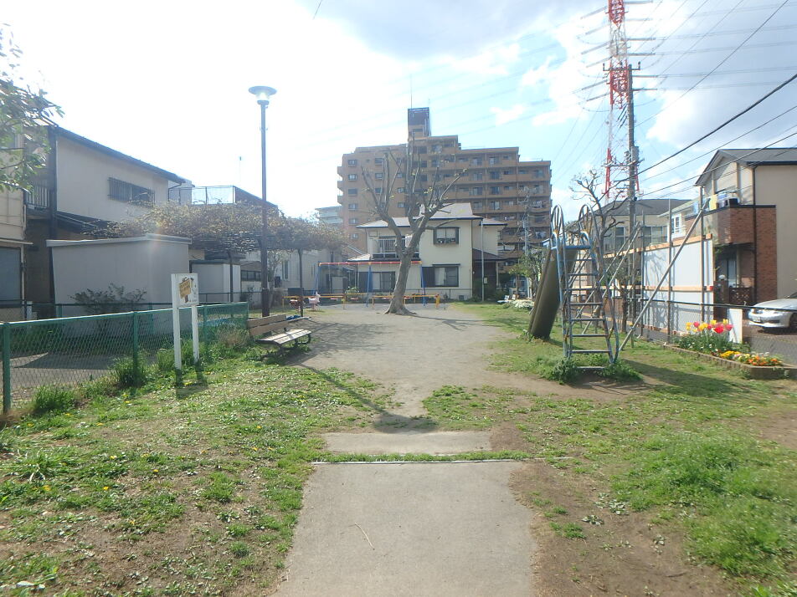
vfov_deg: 63.4
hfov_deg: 79.0
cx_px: 398
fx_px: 484
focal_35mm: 21
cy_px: 298
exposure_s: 1/400
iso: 125
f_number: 6
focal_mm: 3.7
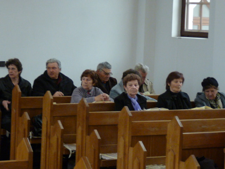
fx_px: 871
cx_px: 112
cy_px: 84
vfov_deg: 11.1
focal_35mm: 134
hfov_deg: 14.7
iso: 320
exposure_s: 1/40
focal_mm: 13.3
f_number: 3.4
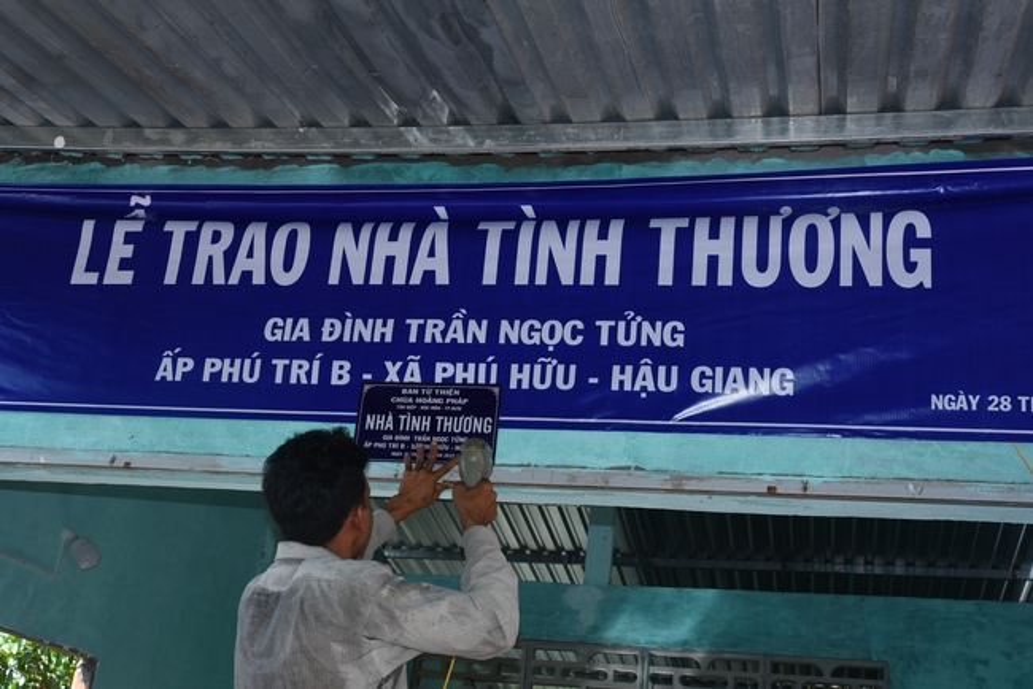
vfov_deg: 30.5
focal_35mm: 44
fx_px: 1263
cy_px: 344
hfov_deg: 44.5
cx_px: 516
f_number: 8
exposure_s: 1/100
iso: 200
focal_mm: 44
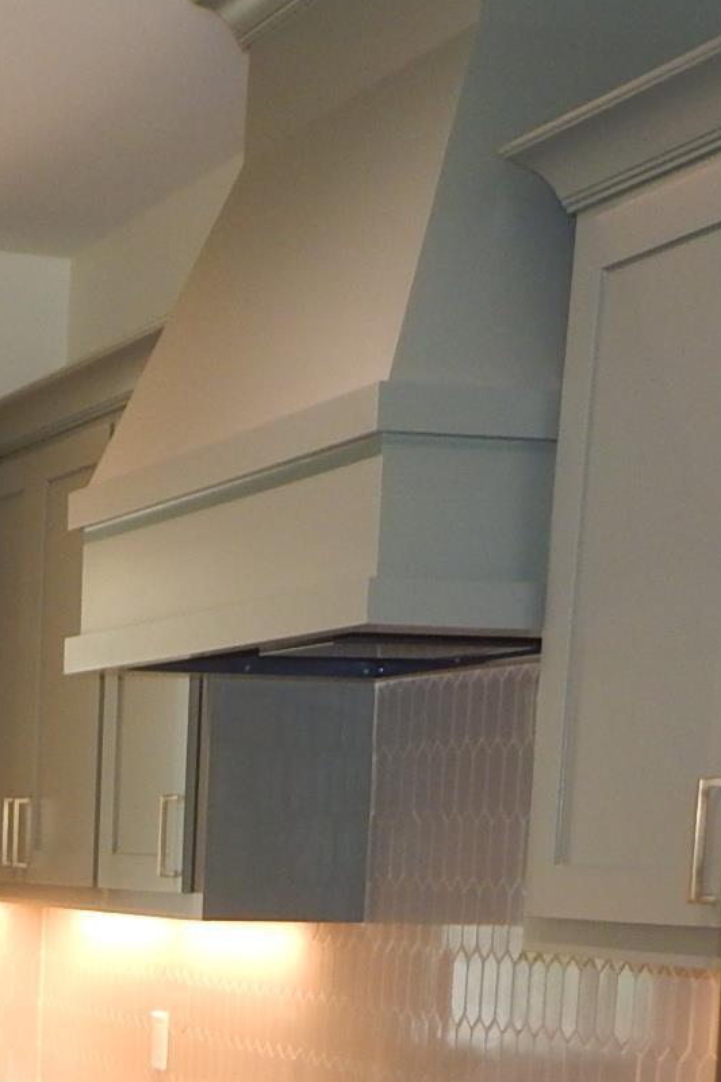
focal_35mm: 65
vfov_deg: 28.6
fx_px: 1953
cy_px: 1142
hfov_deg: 20.0
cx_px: -72
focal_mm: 4
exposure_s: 1/30
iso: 140
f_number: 3
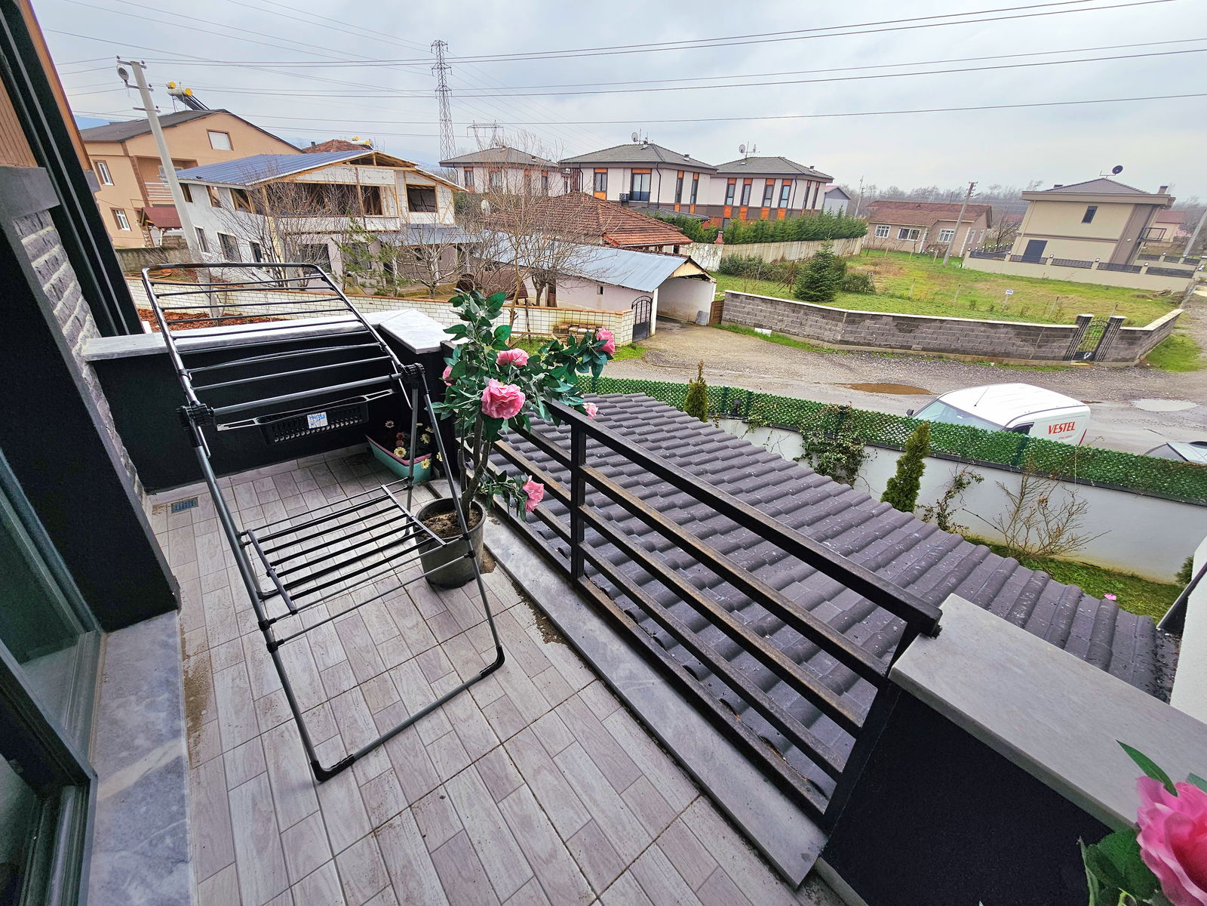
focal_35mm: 13
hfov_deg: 106.2
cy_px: 453
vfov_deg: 89.9
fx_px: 453
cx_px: 604
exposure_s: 1/156
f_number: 2.2
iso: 50
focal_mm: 2.2
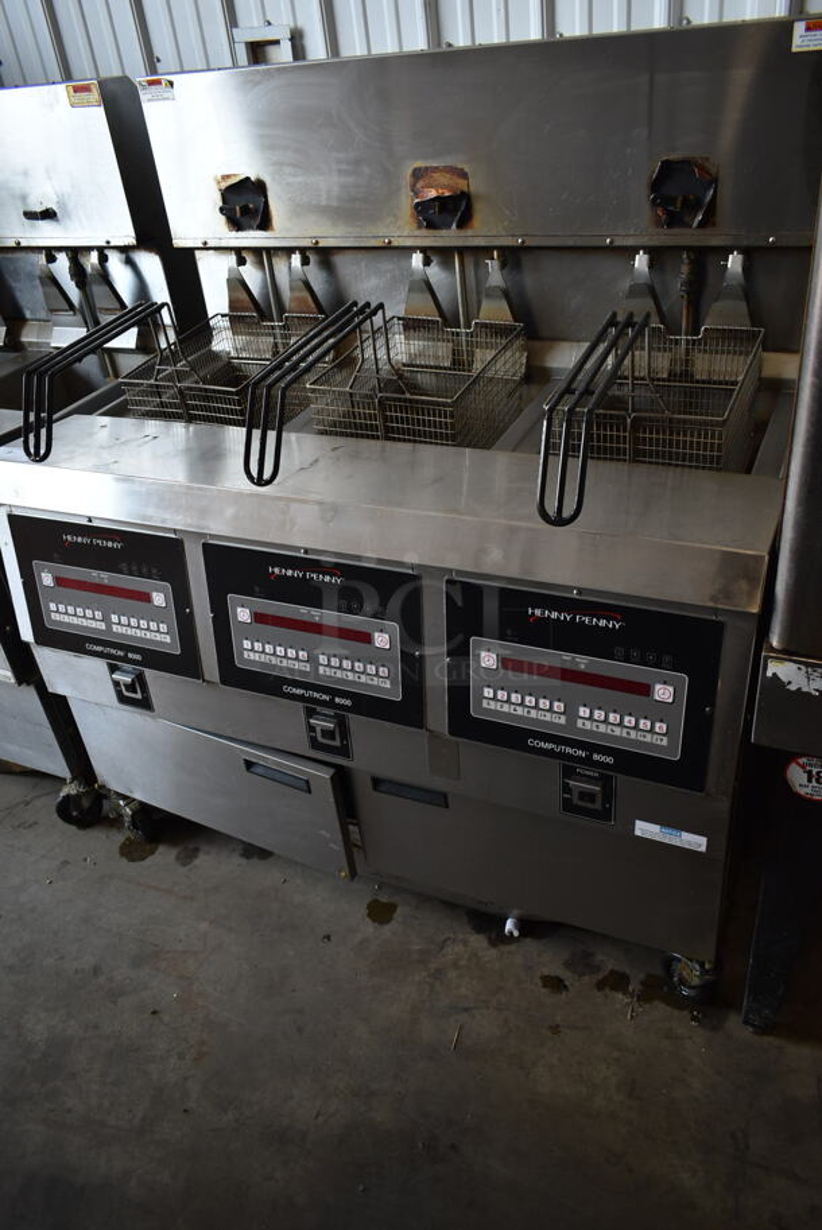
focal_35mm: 27
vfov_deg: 67.3
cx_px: 411
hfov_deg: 48.0
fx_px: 923
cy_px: 615
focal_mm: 18
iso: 220
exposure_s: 1/125
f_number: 3.5
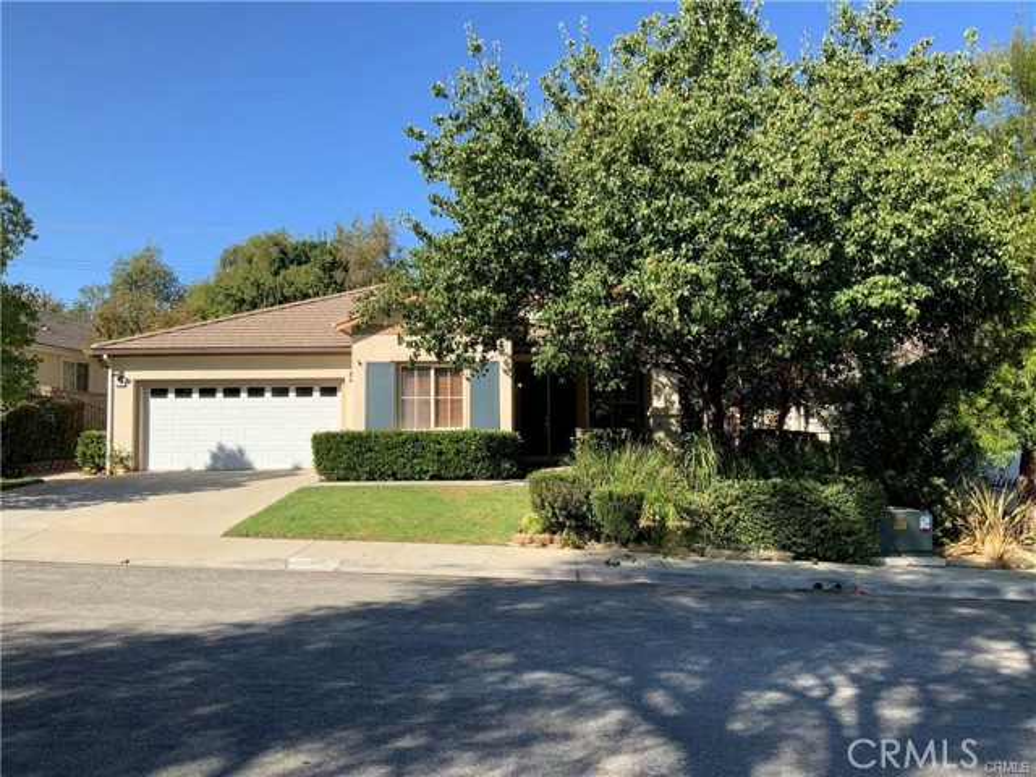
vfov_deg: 48.2
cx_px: 518
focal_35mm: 29
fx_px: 868
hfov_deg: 61.7
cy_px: 388
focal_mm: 3
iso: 16
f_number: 1.8
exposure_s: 1/829
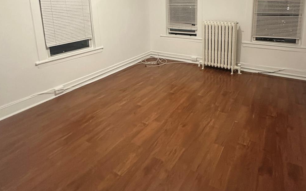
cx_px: 175
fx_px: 192
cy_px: 39
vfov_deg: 49.9
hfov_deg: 76.7
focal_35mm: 23
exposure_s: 1/60
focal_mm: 2.22
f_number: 2.2
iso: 800
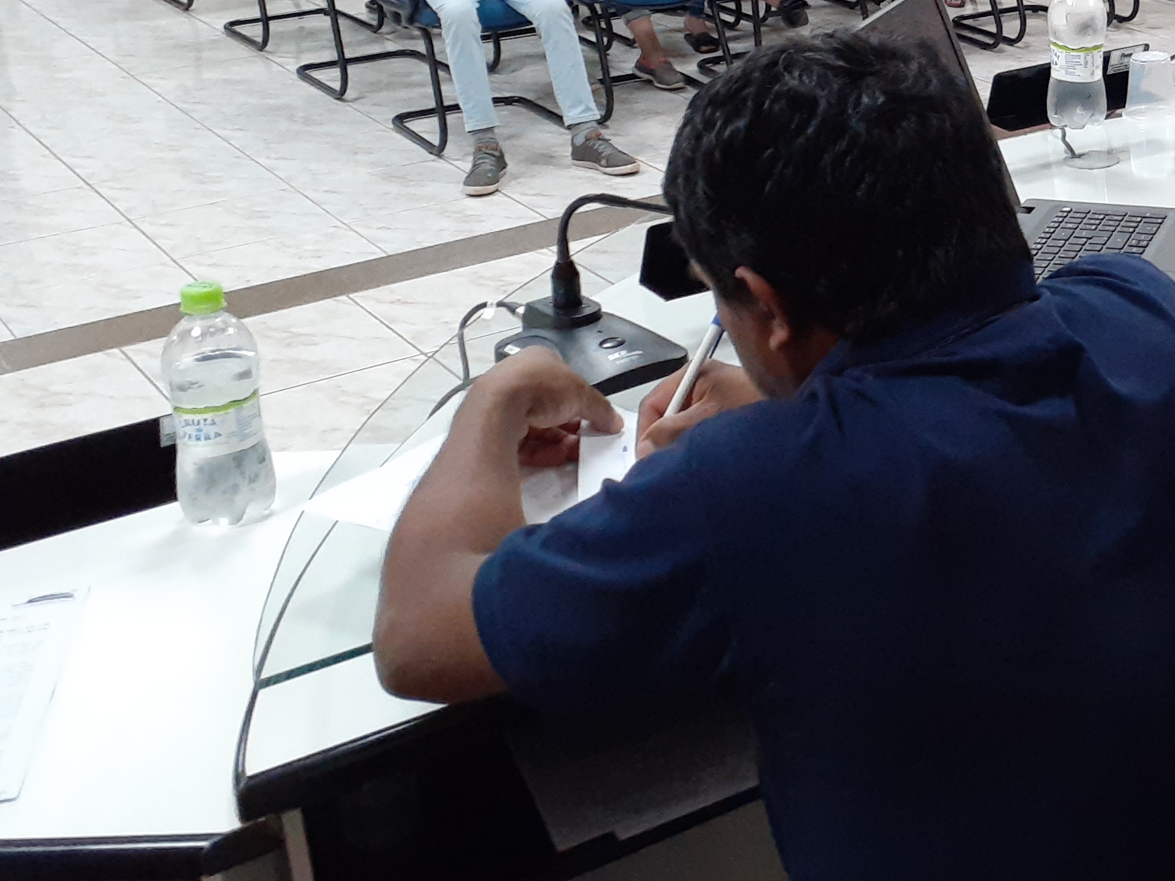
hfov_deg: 29.7
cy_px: 62
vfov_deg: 24.0
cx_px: 1266
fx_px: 2003
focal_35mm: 59
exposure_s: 1/60
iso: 320
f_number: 1.9
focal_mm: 3.6
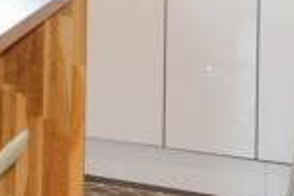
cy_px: -19
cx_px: -320
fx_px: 968
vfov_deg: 11.4
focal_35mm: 119
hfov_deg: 14.1
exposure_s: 1/60
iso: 500
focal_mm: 11.5
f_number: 2.8
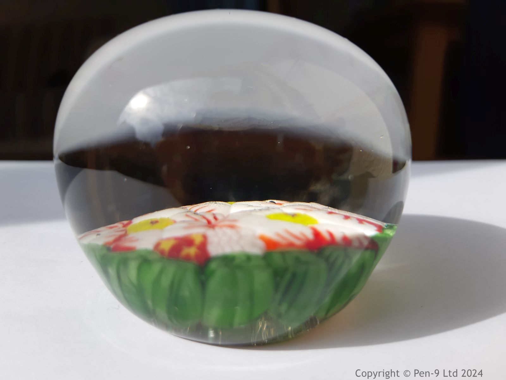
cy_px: 190
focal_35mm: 26
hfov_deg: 67.3
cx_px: 253
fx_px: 380
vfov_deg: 53.1
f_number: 1.7
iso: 40
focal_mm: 3.93
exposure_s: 1/1294
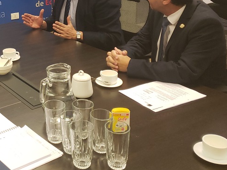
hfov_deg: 32.1
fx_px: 361
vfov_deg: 25.7
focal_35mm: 55
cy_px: 18
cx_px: -1
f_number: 1.5
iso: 125
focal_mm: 4.3
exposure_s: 1/50
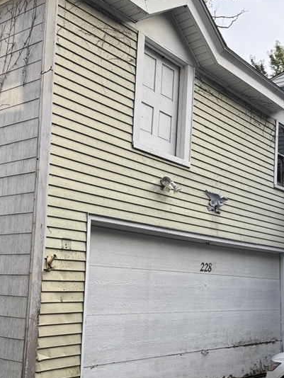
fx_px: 503
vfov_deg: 41.2
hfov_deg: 31.5
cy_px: 212
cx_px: 166
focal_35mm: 46
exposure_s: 1/849
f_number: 1.78
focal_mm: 6.76
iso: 100
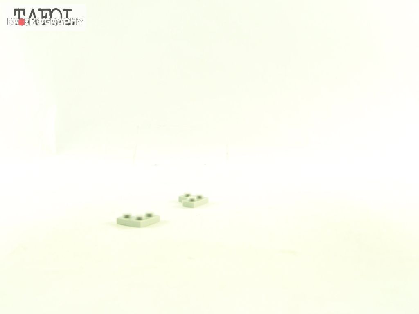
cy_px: 157
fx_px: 617
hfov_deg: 37.5
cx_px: 210
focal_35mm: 51
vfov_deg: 28.6
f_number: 3.2
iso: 400
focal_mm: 8.5
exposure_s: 1/60
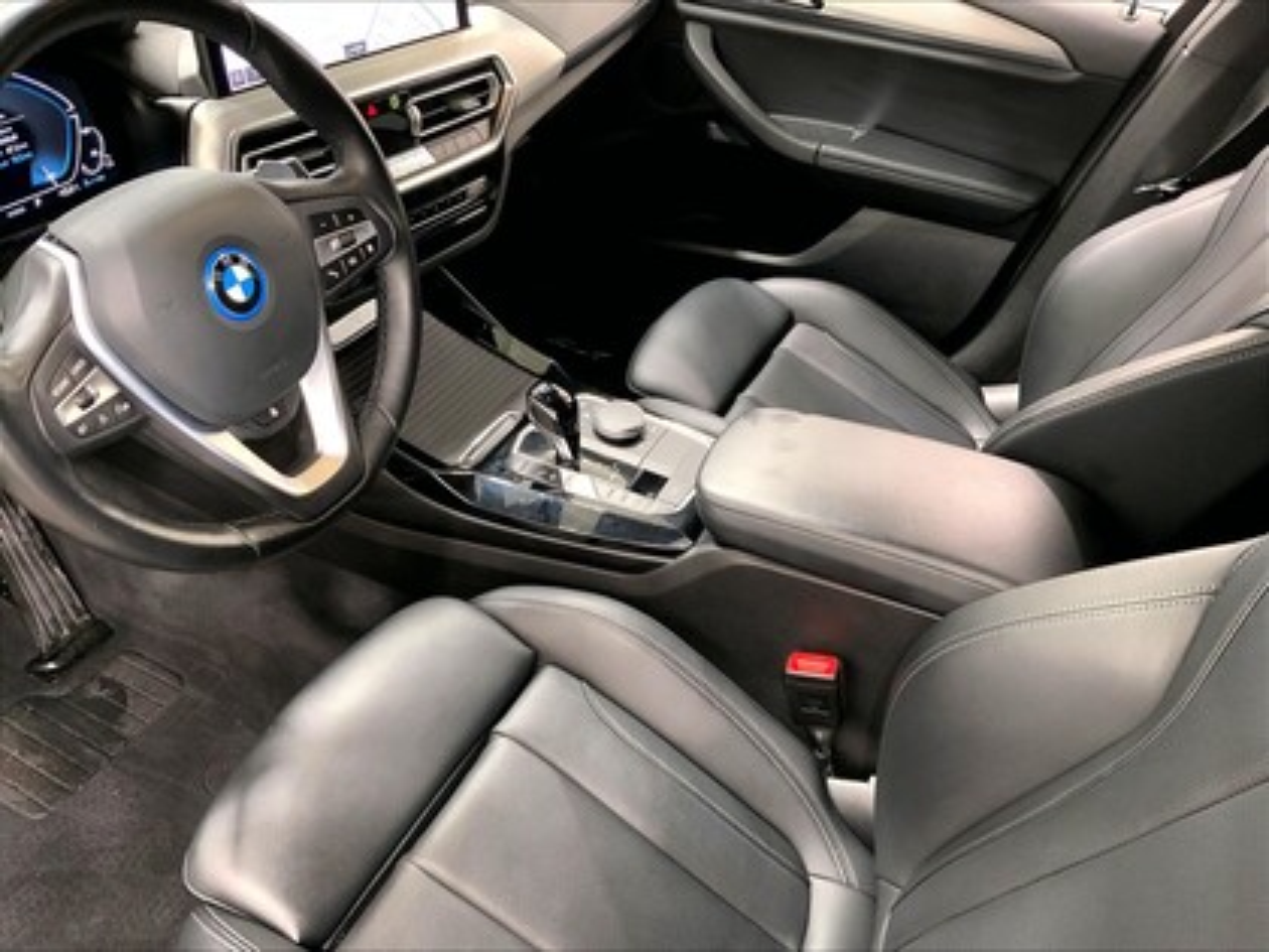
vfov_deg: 48.2
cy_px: 476
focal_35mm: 29
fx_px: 1063
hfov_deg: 61.7
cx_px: 634
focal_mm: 3
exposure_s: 1/60
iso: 160
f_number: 1.8
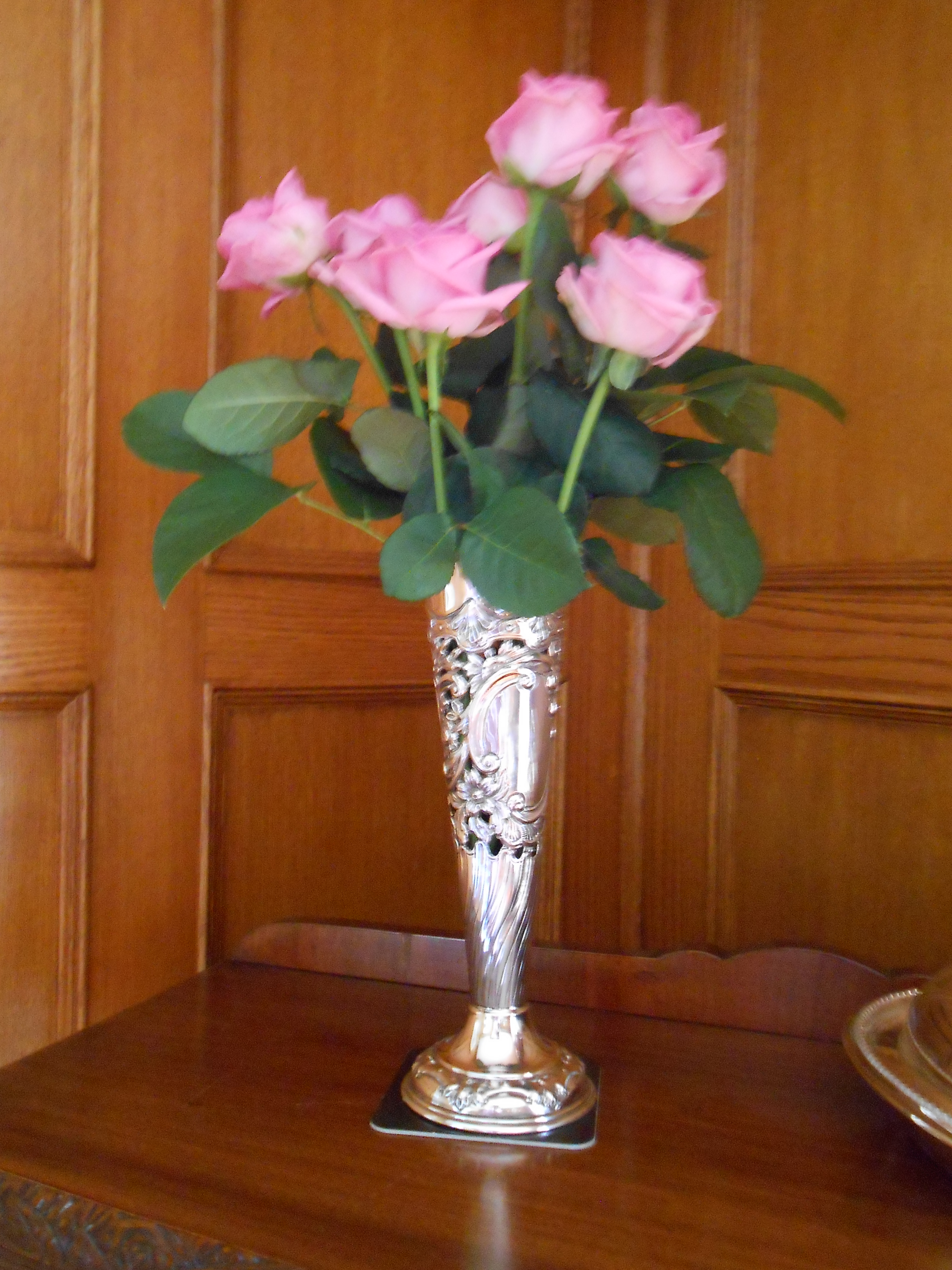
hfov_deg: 46.8
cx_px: 476
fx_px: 1100
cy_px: 635
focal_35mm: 30
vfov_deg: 60.0
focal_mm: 5.3
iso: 800
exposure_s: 1/1.6
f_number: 3.8
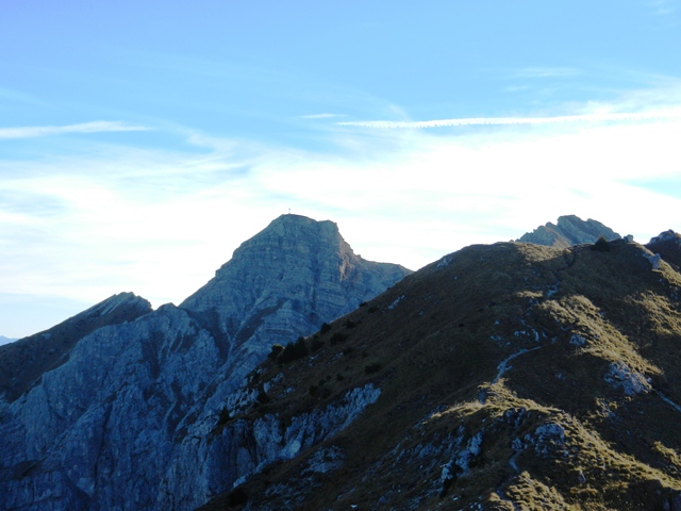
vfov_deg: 24.4
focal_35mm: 60
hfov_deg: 32.2
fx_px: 1180
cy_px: 256
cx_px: 340
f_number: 4.5
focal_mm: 10.9
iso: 160
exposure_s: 1/640
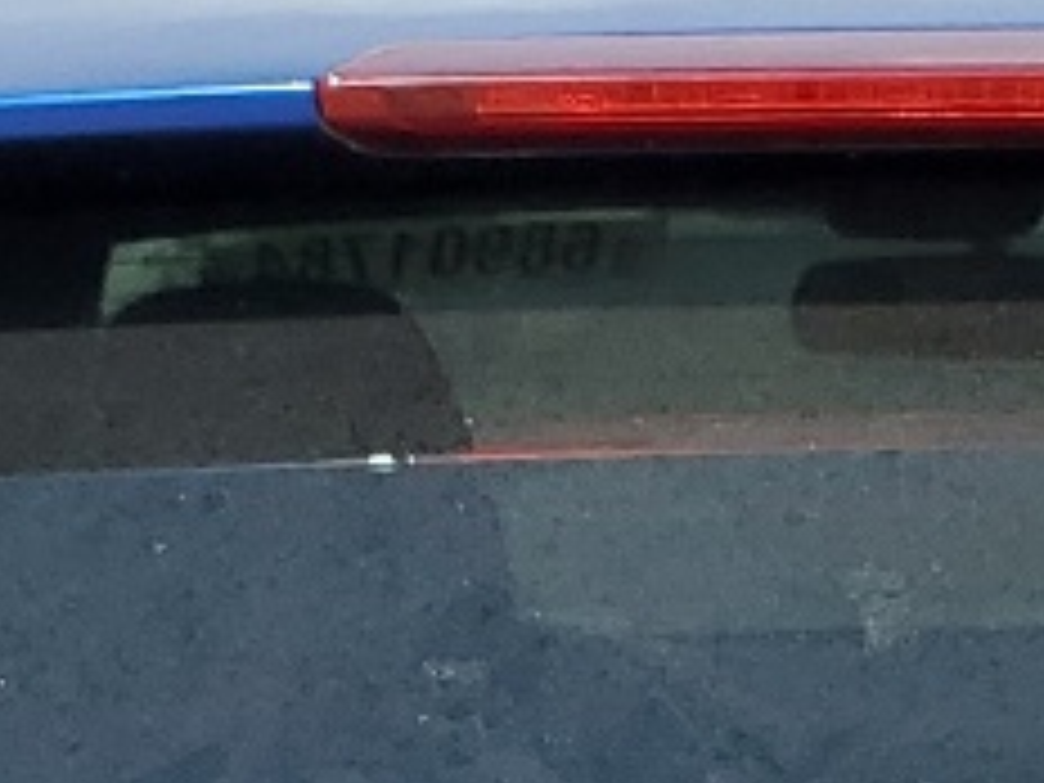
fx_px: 5399
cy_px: 2151
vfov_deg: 7.5
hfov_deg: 11.0
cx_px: 927
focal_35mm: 179
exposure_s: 1/3333
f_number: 1.5
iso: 50
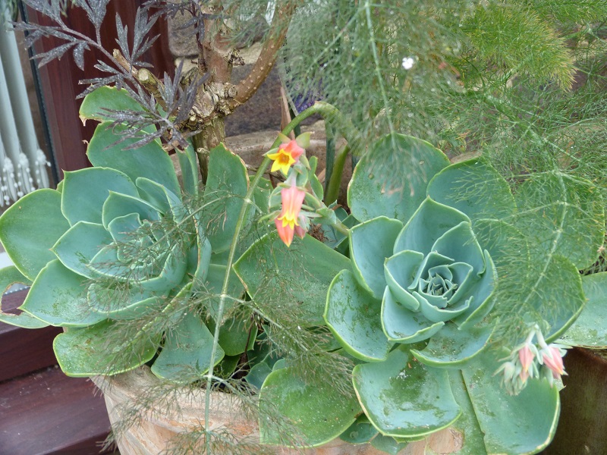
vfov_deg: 22.3
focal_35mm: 66
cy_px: 228
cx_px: 304
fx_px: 1157
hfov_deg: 29.4
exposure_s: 1/60
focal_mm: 11.8
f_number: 3.3
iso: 160
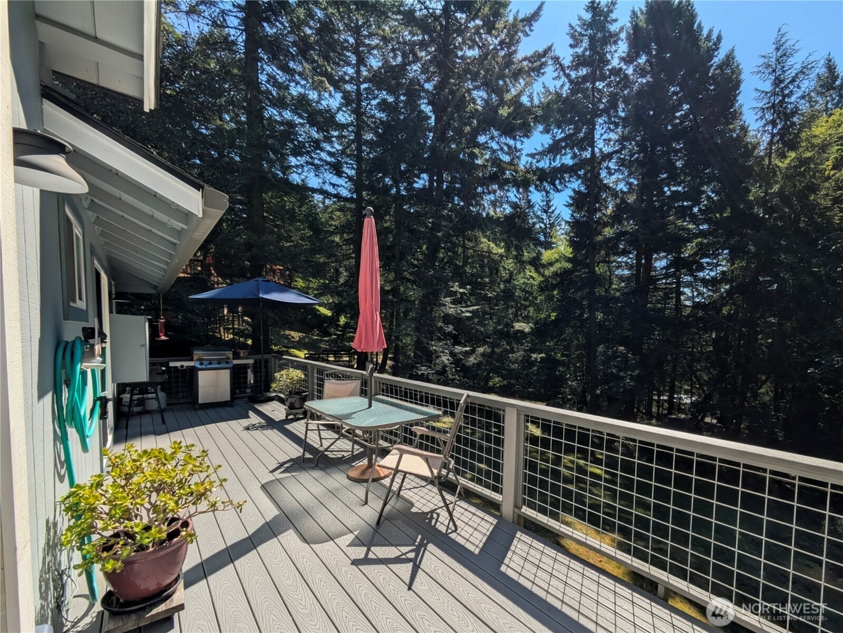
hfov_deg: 102.1
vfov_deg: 85.7
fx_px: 341
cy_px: 316
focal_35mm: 14
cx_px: 422
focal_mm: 1.83
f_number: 2.2
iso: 49
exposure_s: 1/1355
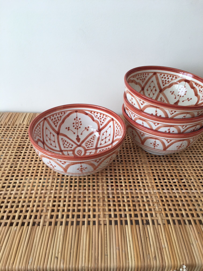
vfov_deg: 61.7
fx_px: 227
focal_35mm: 29
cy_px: 136
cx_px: 102
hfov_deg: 48.2
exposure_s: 1/50
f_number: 2.2
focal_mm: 4.15
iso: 25
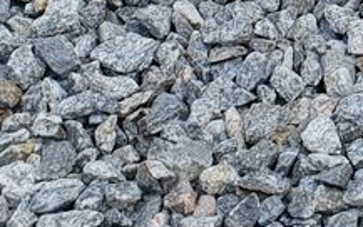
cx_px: 636
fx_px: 2010
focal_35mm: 203
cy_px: -519
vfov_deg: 5.9
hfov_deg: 9.8
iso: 50
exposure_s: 1/129
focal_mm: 4.3
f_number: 2.4
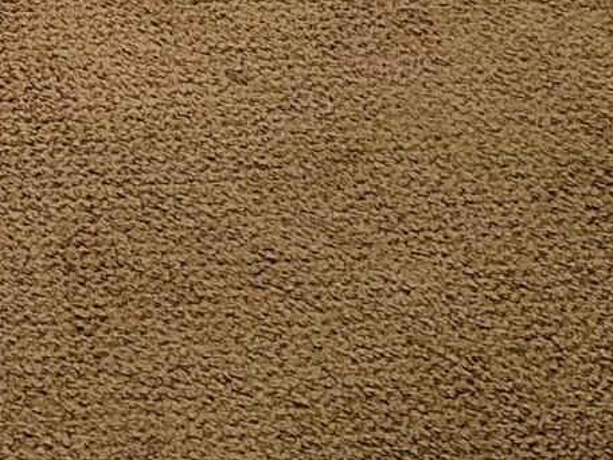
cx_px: -253
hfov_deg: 12.0
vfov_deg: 8.1
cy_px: -907
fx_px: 2798
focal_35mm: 158
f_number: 1.78
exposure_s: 1/60
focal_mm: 6.86
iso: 320
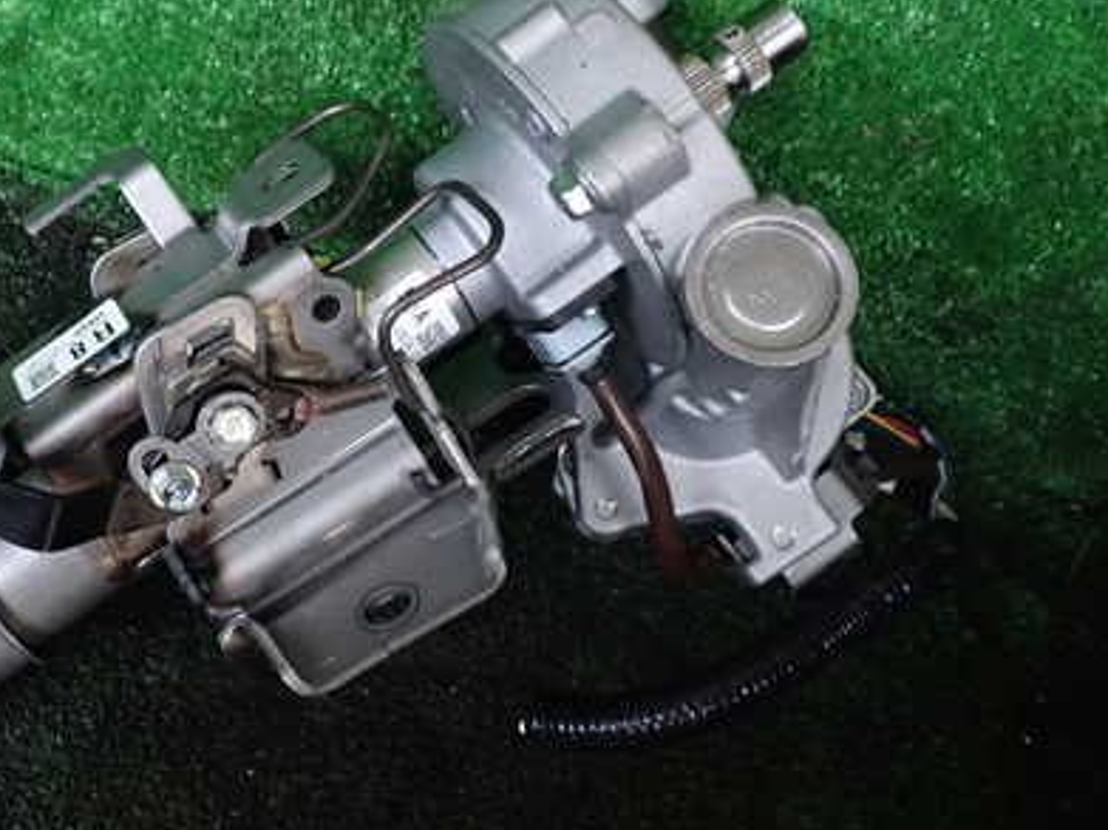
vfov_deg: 31.4
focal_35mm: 46
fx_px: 1472
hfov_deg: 40.2
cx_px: 289
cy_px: 320
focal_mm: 5.4
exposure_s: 1/25
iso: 800
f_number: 2.3
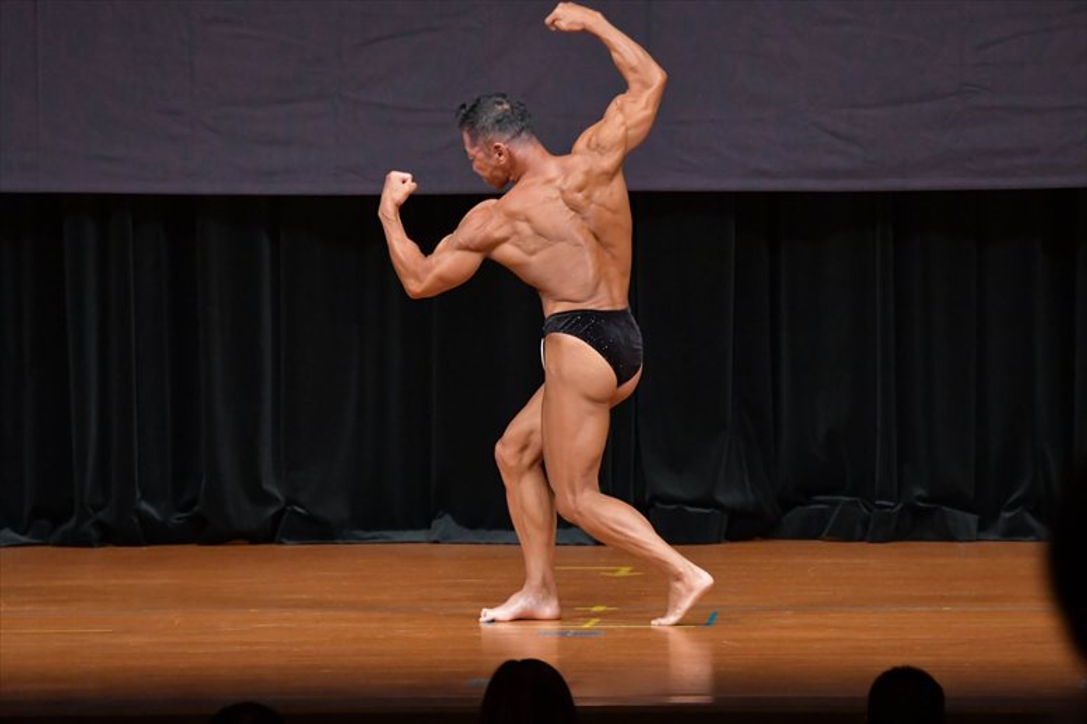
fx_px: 8601
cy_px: 362
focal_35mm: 285
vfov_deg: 4.8
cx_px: 544
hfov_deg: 7.2
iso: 5000
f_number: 5.6
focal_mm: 190
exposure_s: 1/400
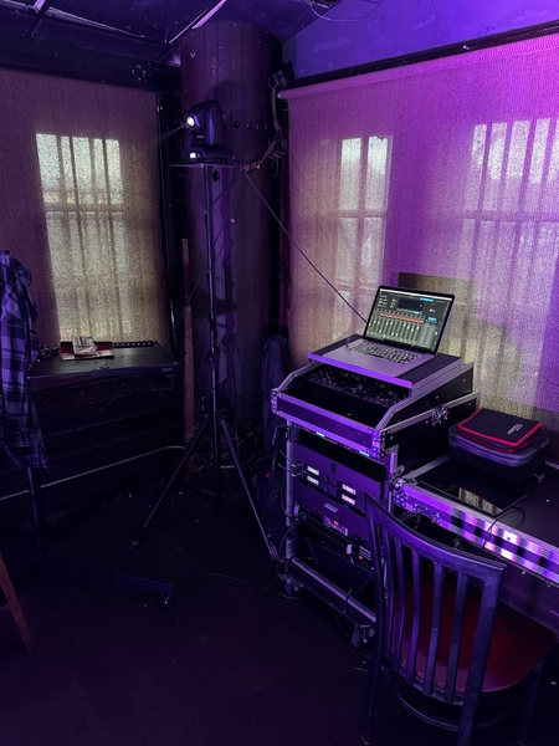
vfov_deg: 71.6
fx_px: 517
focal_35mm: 24
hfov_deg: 56.8
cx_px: 280
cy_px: 373
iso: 1000
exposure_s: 1/32
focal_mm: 6.86
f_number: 1.78
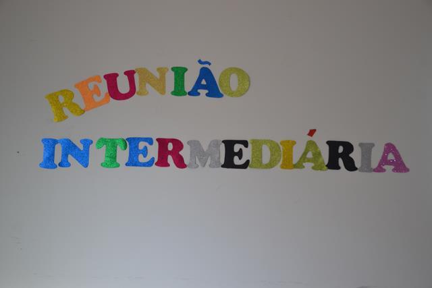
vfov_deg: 25.8
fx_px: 630
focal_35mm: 52
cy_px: 144
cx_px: 216
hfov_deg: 37.8
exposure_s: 1/40
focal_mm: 35
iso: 400
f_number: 4.5
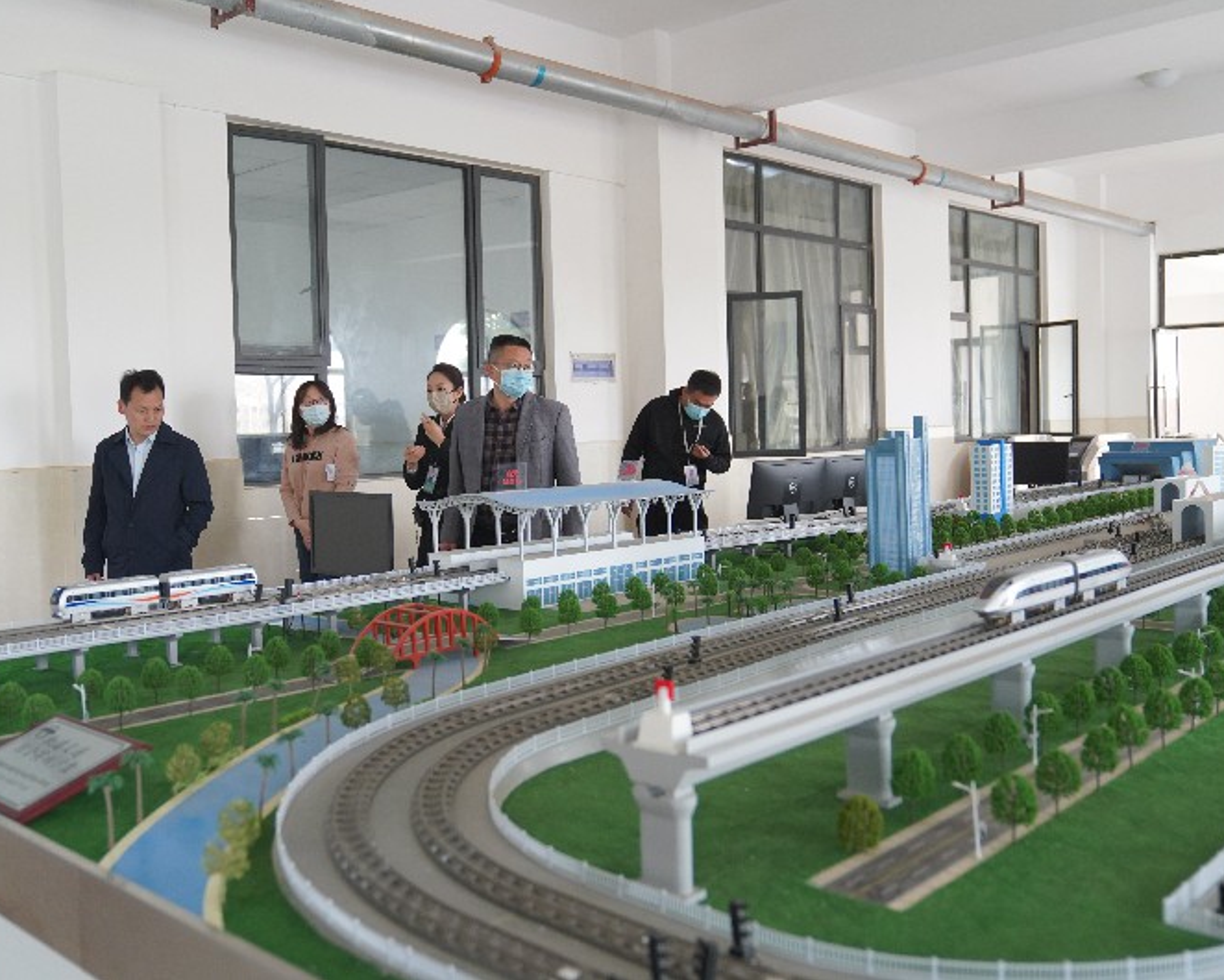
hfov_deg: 52.8
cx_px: 568
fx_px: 1232
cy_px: 489
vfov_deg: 43.4
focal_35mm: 34
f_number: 2.8
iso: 2000
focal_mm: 30
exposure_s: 1/125
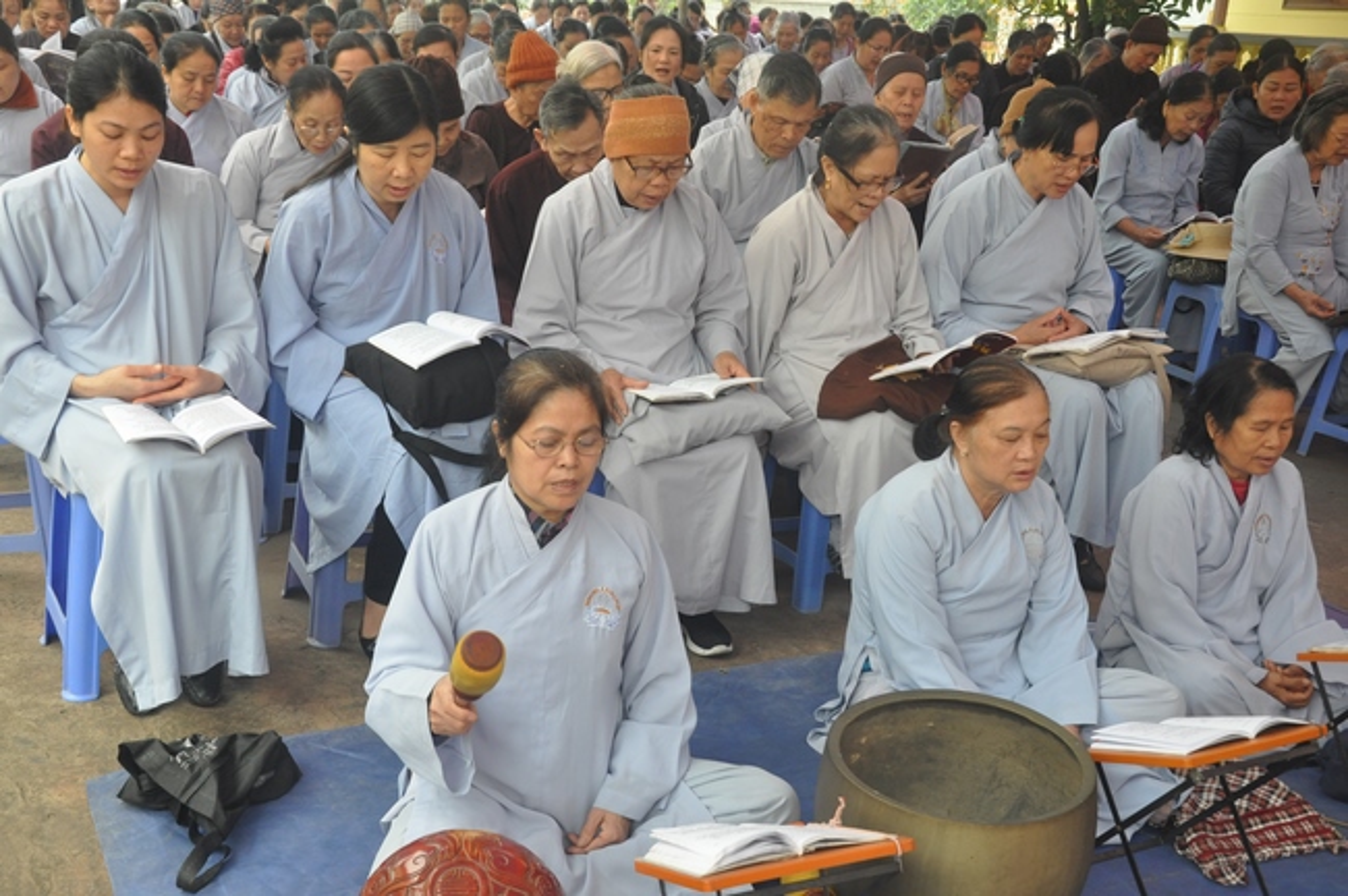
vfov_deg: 31.8
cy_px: 448
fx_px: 1571
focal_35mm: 42
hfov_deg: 46.4
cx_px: 674
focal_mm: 28
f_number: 7.1
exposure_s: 1/200
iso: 1000
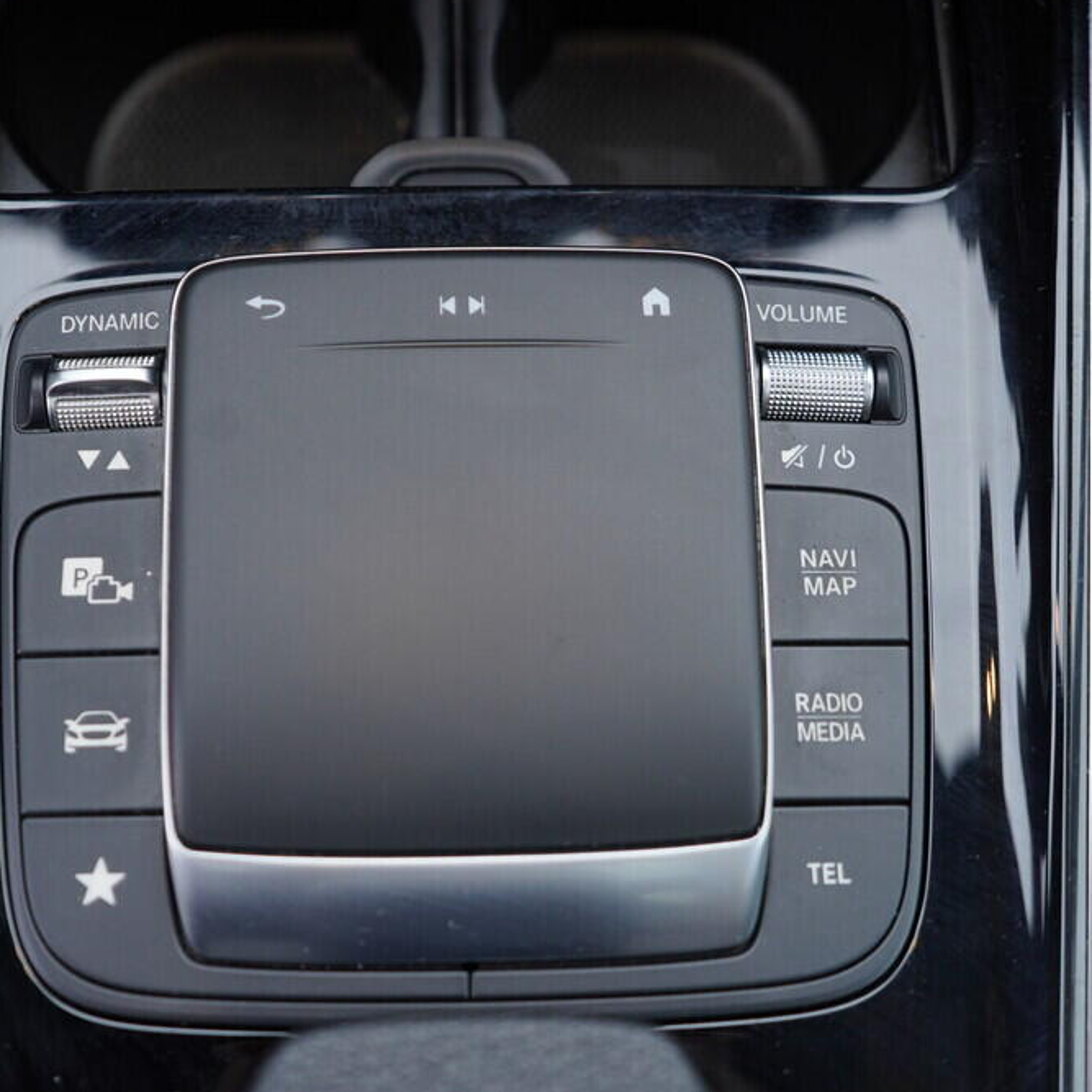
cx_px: 494
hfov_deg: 36.0
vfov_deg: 36.1
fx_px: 1677
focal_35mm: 47
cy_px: 536
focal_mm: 24
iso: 160
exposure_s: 1/40
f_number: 2.8
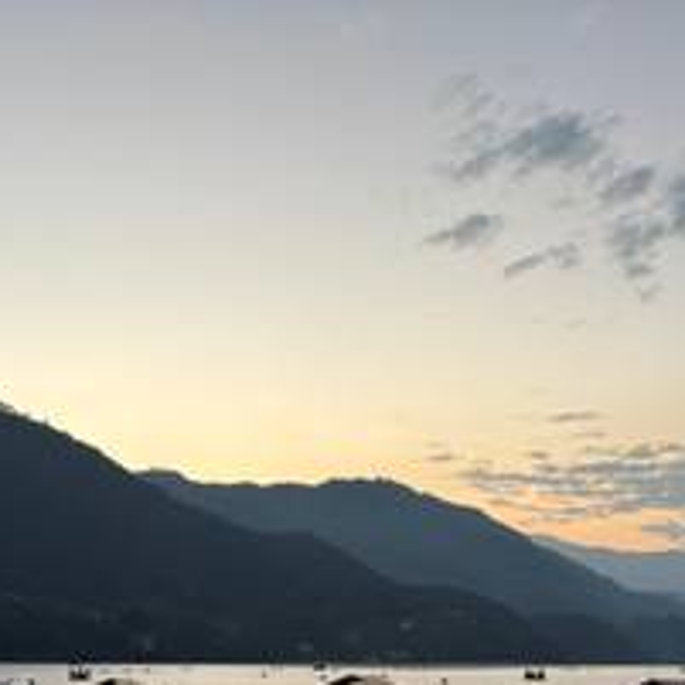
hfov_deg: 31.0
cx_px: 259
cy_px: 610
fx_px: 1231
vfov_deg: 29.8
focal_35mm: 55
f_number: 1.6
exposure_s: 1/100
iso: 64
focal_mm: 5.96
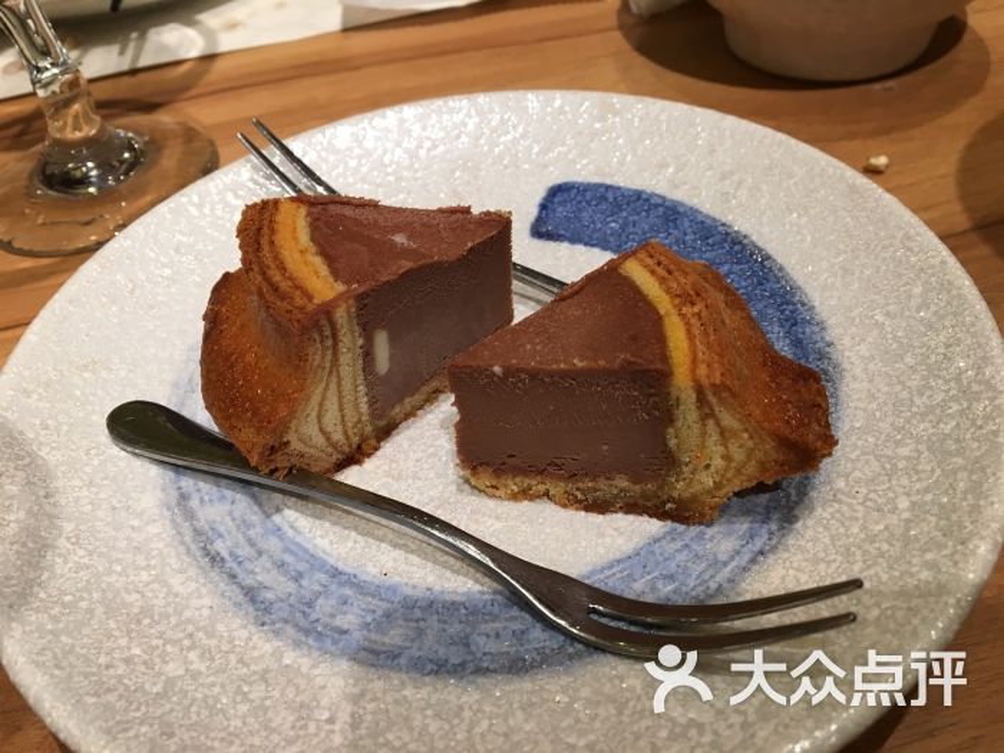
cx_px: 502
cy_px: 376
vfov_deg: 48.2
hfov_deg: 61.7
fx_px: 841
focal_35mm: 29
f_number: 2.2
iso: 50
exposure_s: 1/33
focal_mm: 4.15
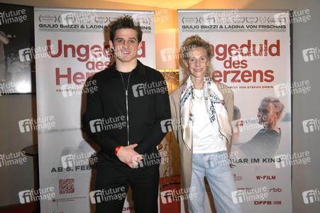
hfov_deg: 60.3
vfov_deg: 42.3
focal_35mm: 31
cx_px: 160
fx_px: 275
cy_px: 106
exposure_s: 1/200
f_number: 6.3
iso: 2000
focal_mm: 31
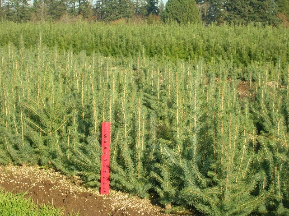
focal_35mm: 78
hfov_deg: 25.0
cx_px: 144
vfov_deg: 18.9
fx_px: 651
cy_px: 108
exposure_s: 1/94.6
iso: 50
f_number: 6.9
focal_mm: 13
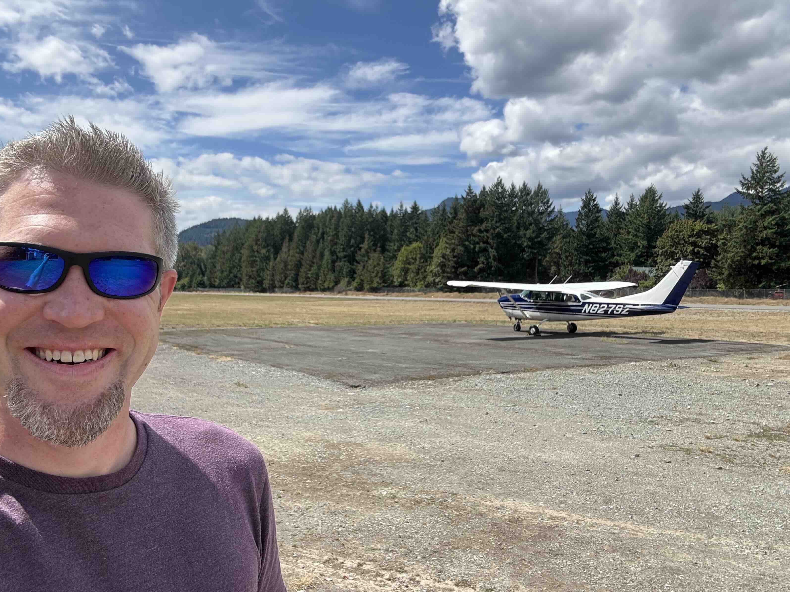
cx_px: 384
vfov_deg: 48.2
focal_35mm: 29
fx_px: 662
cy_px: 298
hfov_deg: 61.7
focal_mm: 2.69
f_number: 1.9
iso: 25
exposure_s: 1/1148
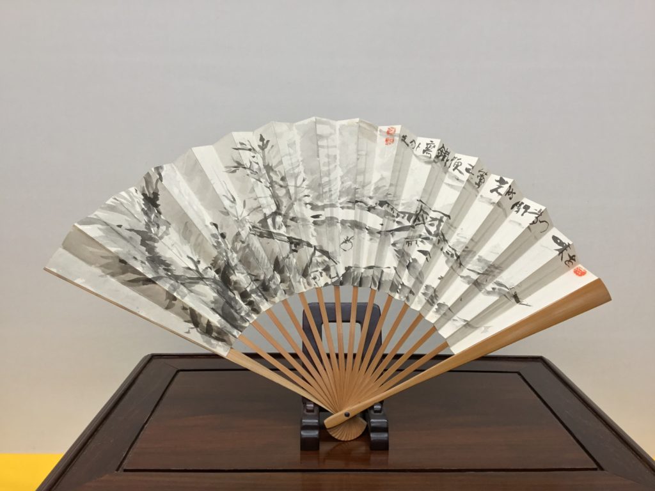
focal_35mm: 31
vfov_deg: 45.4
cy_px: 246
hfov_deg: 58.4
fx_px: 587
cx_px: 328
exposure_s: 1/30
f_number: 2.4
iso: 64
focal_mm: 3.3
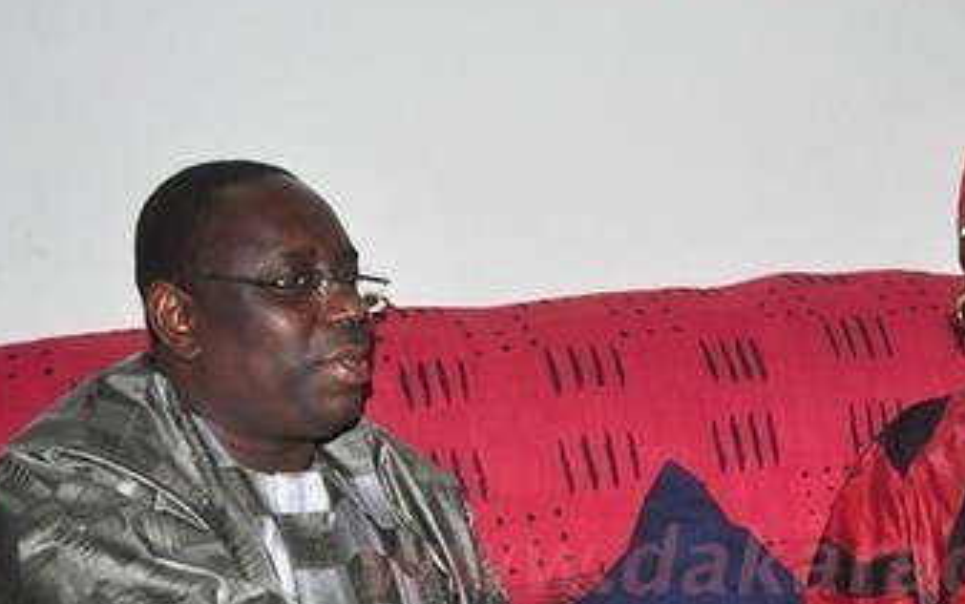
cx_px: 828
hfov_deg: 34.1
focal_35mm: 57
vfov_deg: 22.2
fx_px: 1500
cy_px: 558
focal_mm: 18
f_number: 3.5
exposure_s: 1/125
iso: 800
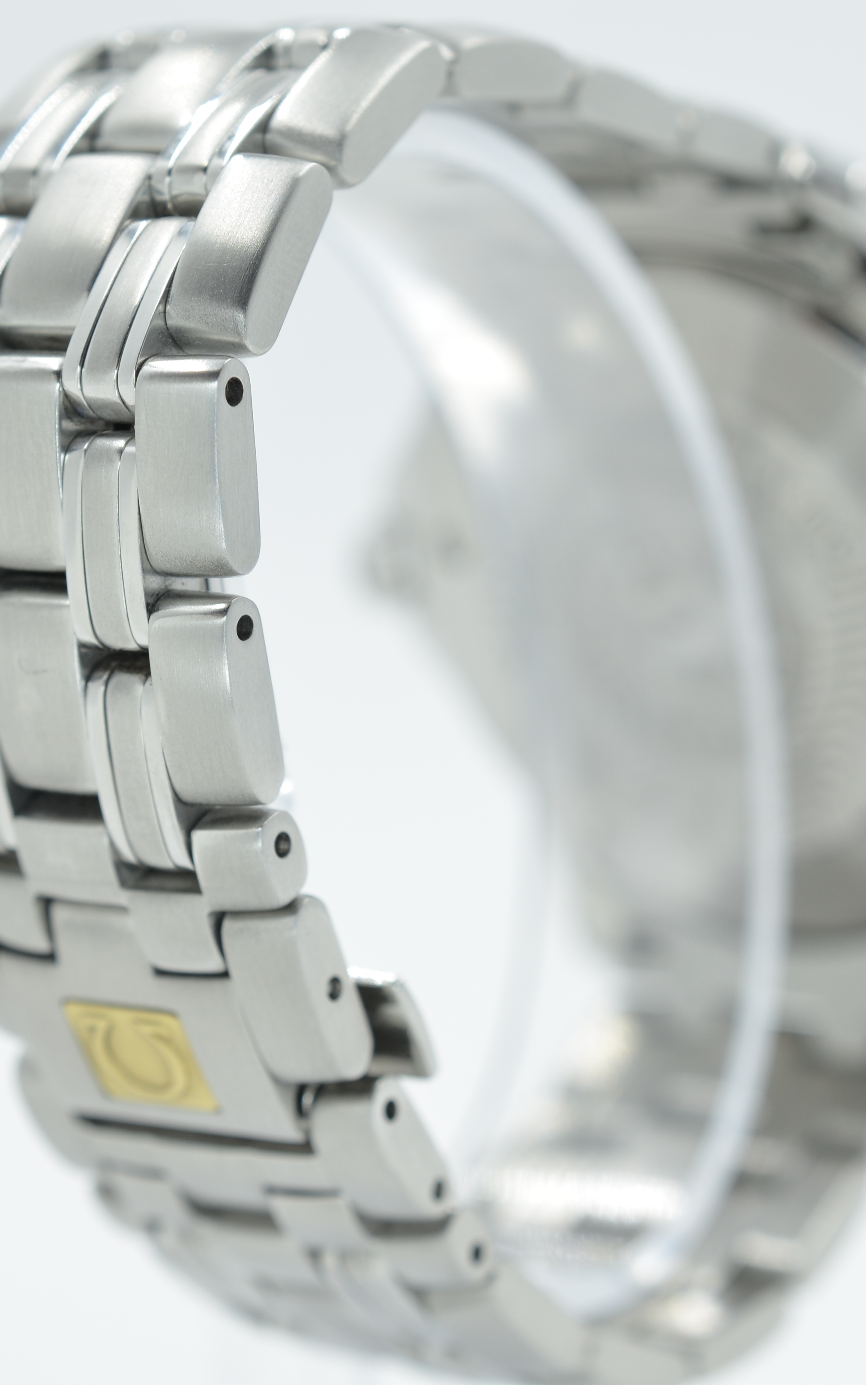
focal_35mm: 93
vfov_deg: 22.3
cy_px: 698
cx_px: 483
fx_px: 3512
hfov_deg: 14.1
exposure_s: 1/50
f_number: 8
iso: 160
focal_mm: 40
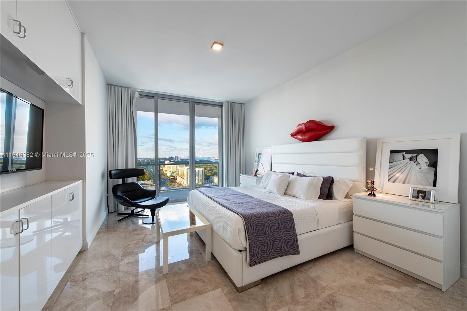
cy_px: 156
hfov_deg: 104.2
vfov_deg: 81.2
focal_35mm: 14
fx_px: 182
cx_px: 234
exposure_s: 1/30
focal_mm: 14
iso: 100
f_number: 11
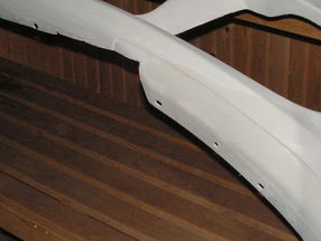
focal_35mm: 80
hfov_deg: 24.4
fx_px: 742
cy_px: 55
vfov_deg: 18.3
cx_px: 144
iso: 160
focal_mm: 6
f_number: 3.2
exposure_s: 1/40
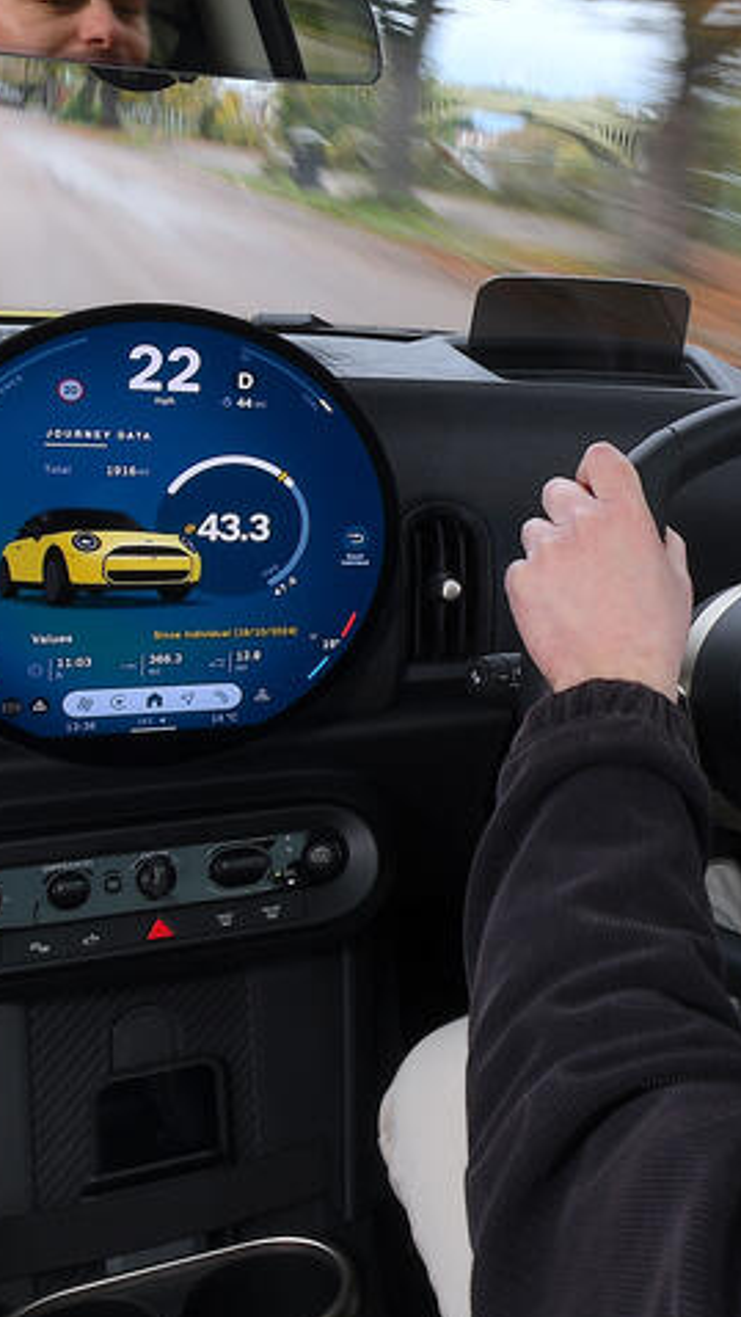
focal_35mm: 43
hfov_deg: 23.6
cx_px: 1016
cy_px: 448
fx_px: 1512
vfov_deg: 46.4
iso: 100
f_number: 14
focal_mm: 11
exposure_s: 1/5
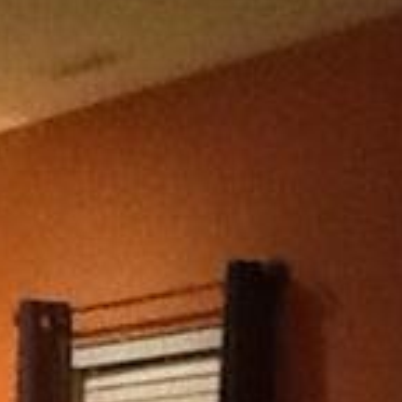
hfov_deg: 8.2
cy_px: 907
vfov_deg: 7.9
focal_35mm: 207
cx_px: -260
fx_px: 2720
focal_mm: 2.03
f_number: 2.4
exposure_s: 1/20
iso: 320
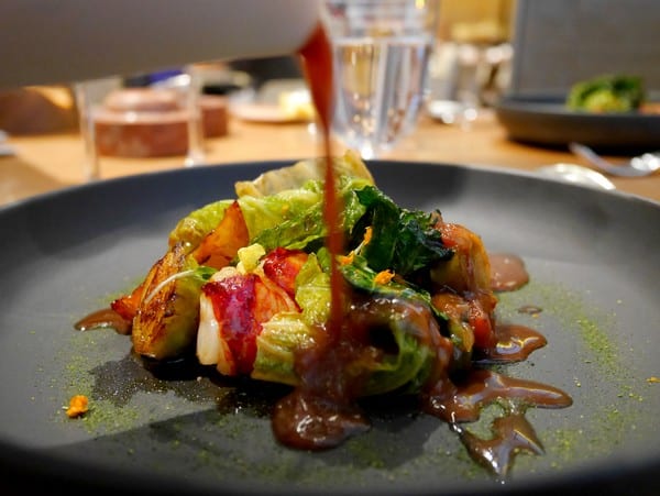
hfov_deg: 59.9
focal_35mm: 30
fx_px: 572
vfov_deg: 46.9
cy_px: 248
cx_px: 330
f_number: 3.7
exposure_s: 1/50
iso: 3200
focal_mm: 15
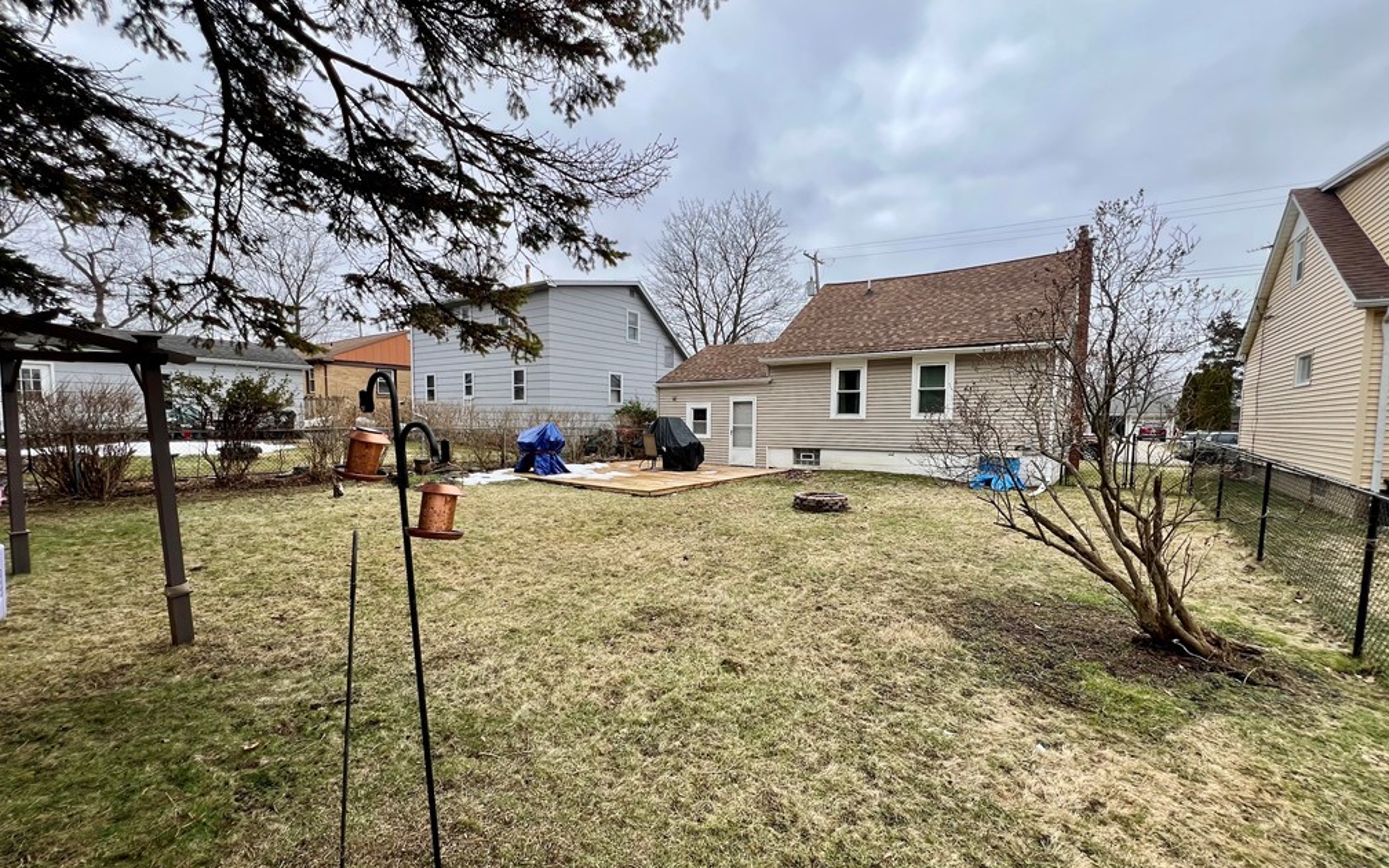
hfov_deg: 105.3
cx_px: 700
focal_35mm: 14
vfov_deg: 78.6
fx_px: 530
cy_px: 457
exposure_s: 1/143
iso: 32
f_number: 1.8
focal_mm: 1.57
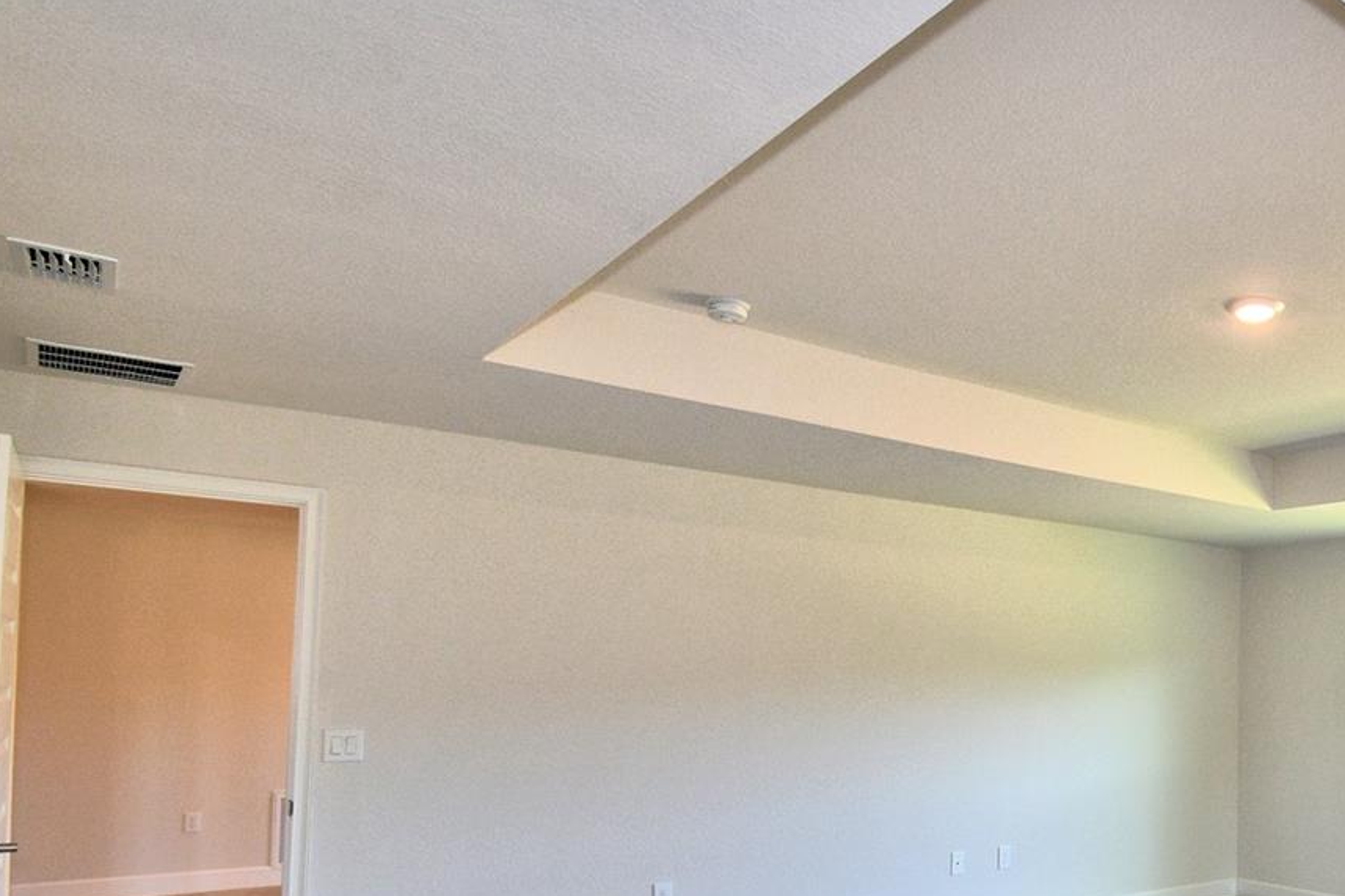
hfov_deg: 59.7
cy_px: 647
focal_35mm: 28
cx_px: 1097
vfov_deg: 45.1
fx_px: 1046
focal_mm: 10
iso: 200
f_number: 4.5
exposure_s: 1/60
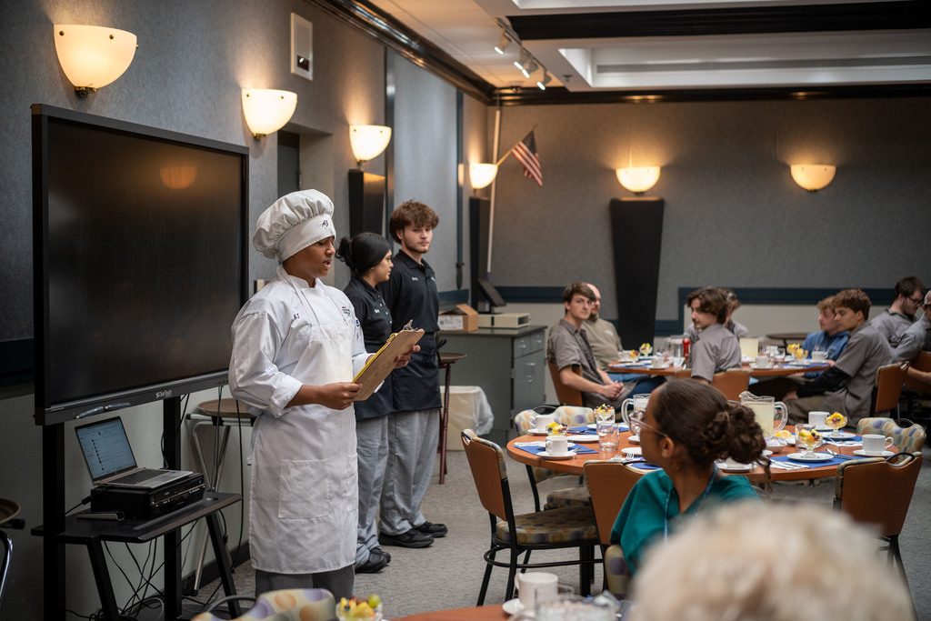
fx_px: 1358
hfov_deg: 37.8
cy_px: 310
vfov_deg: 25.8
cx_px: 466
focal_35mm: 52
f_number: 2.2
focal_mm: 35
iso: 320
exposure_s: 1/160
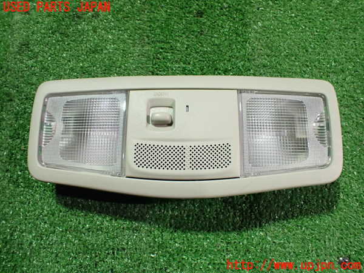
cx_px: 182
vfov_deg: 46.8
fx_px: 315
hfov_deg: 60.0
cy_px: 136
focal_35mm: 30
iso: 800
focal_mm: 5.4
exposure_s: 1/50
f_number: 2.3
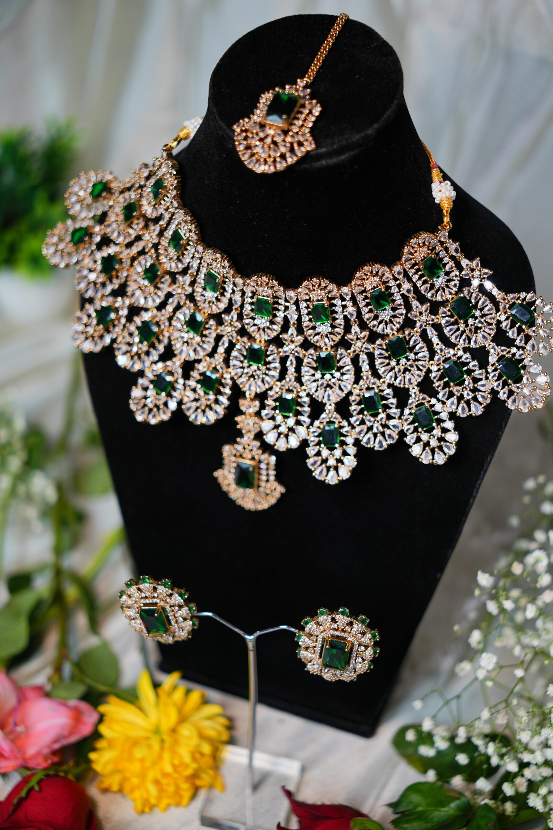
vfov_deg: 35.8
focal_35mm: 56
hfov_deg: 24.3
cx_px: 276
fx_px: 1282
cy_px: 415
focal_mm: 37.1
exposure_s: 1/60
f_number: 1.8
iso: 100
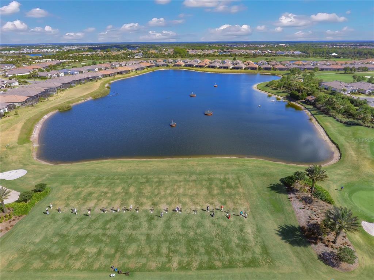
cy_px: 140
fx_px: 216
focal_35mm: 20
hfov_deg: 81.8
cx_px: 187
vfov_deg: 65.9
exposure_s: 1/750
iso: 100
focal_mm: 3.6
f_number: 2.8
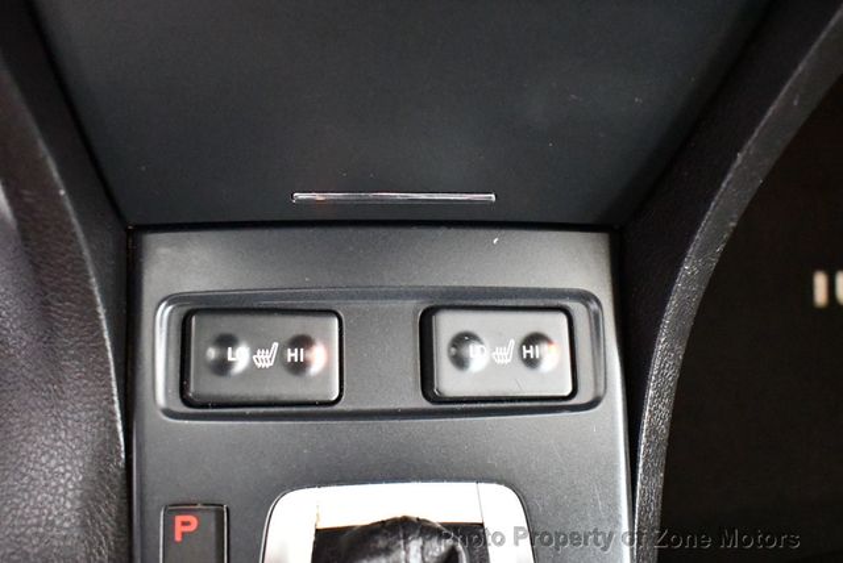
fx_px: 844
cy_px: 282
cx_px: 422
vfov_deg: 36.9
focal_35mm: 36
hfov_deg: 53.1
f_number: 3.5
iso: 11400
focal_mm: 18
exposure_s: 1/60
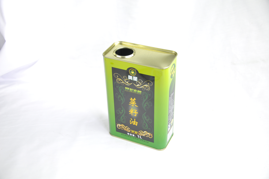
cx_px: 134
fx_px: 358
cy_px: 90
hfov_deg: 41.2
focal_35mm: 48
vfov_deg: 28.0
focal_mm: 32
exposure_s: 1/25
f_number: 4.5
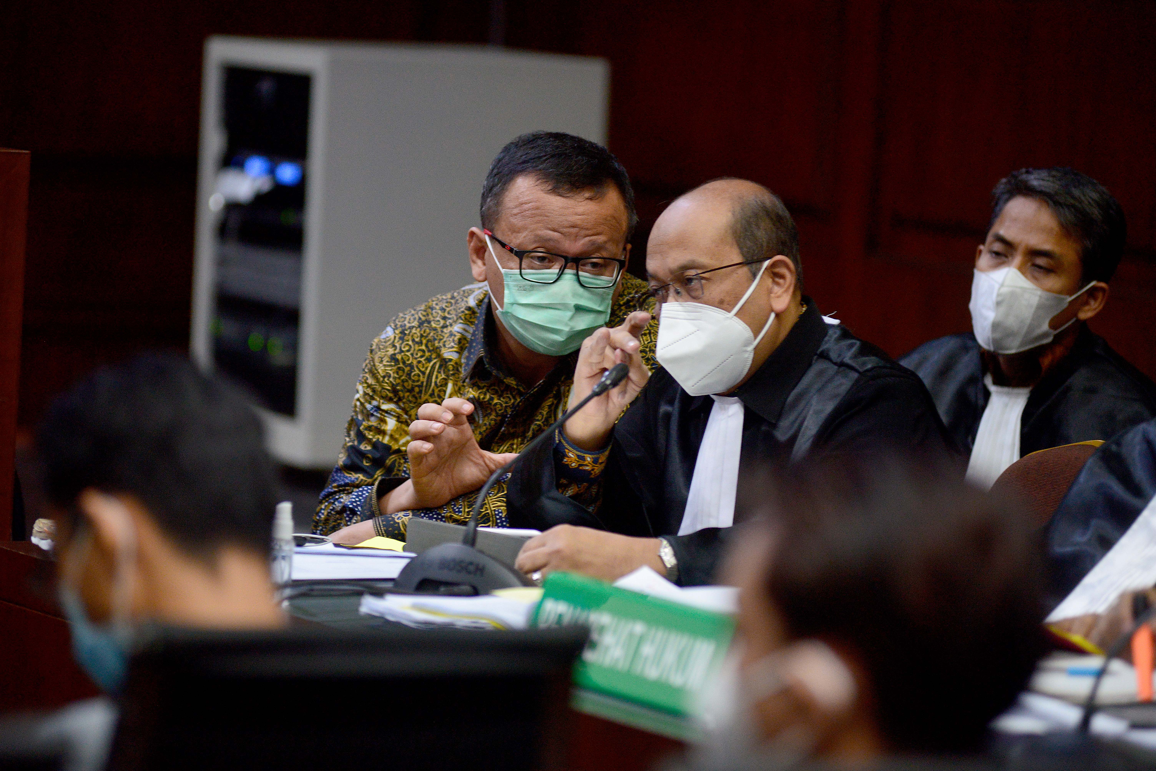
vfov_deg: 8.1
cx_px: 578
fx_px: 5461
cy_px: 386
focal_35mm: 170
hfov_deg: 12.1
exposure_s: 1/80
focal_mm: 170
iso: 2500
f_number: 2.8
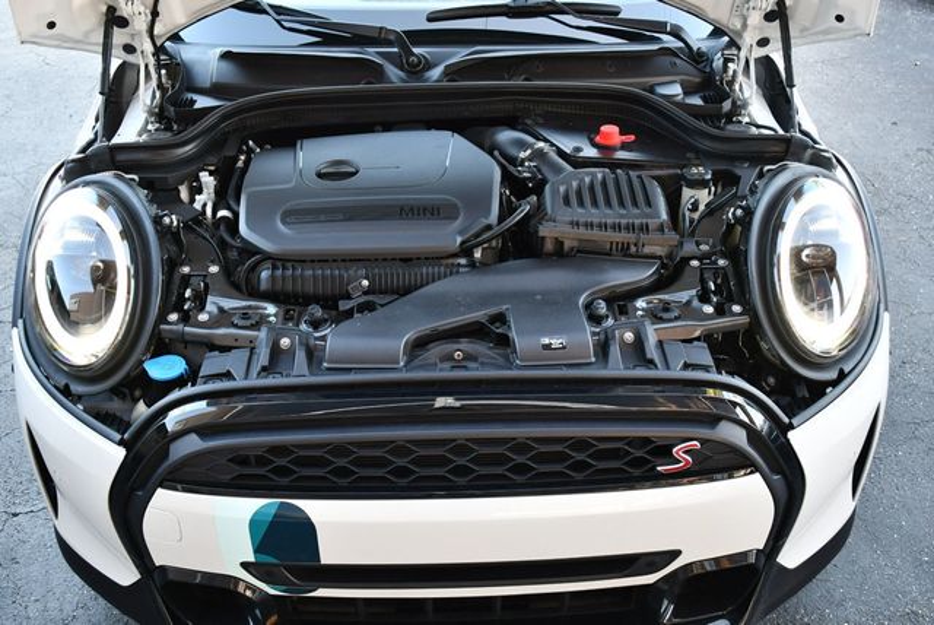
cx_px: 467
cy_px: 312
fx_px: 935
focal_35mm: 36
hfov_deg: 53.1
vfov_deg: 36.9
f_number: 3.5
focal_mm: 18
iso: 640
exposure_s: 1/250
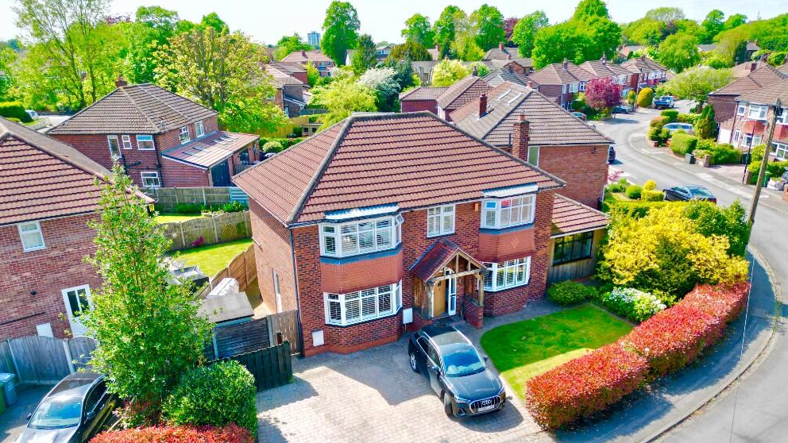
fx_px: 564
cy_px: 284
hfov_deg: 69.9
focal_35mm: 27
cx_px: 402
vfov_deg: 42.5
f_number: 1.7
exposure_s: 1/1600
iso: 120
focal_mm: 6.72
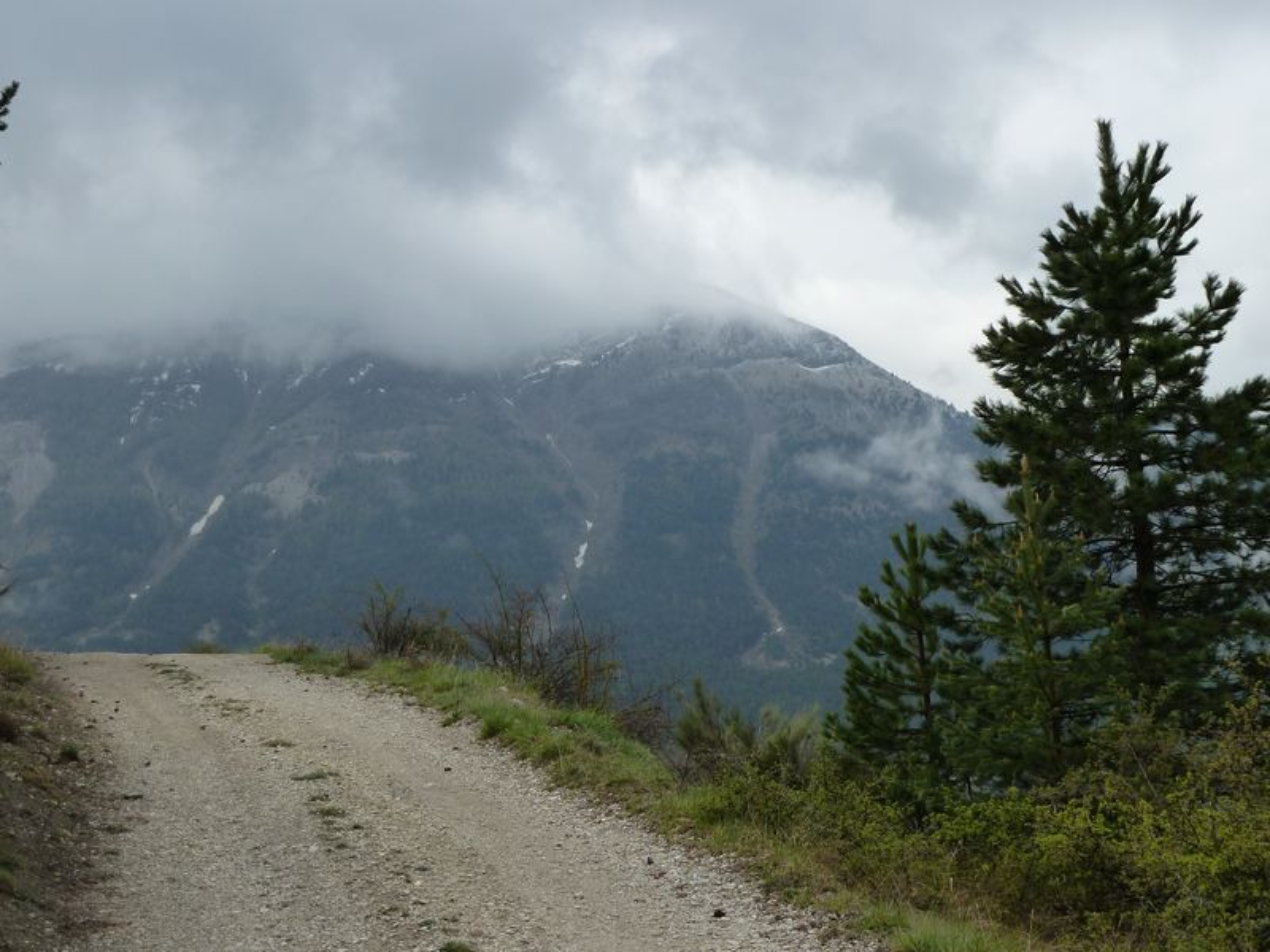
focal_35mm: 55
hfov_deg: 34.9
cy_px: 476
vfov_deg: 26.6
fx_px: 2018
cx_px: 635
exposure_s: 1/400
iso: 125
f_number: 3.9
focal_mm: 9.1
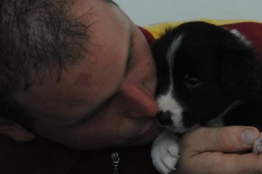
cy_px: 87
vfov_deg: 4.6
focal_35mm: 300
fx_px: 2182
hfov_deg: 6.9
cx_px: 131
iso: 3200
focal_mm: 200
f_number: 9
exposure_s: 1/60
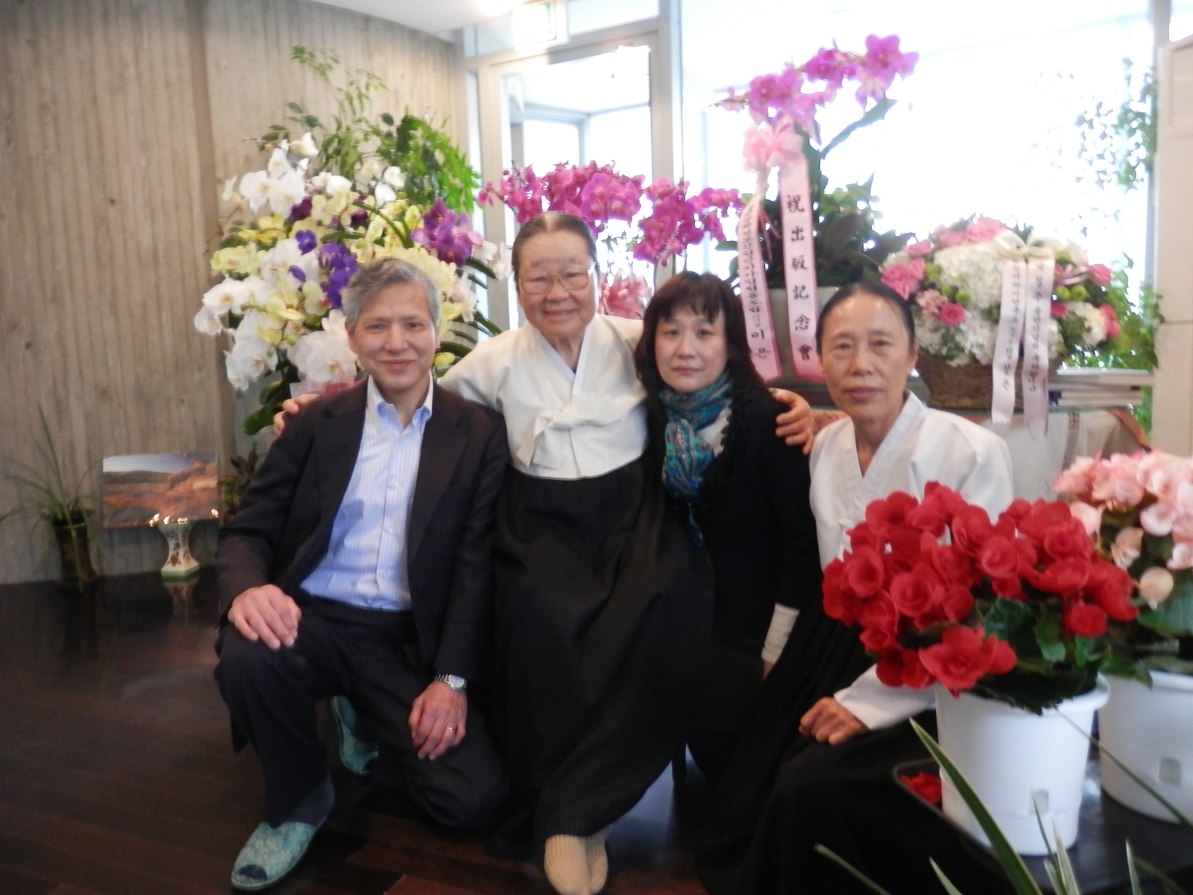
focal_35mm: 25
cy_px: 448
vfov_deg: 54.9
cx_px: 596
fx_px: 862
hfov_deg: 69.4
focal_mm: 4.5
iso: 200
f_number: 3
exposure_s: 1/6
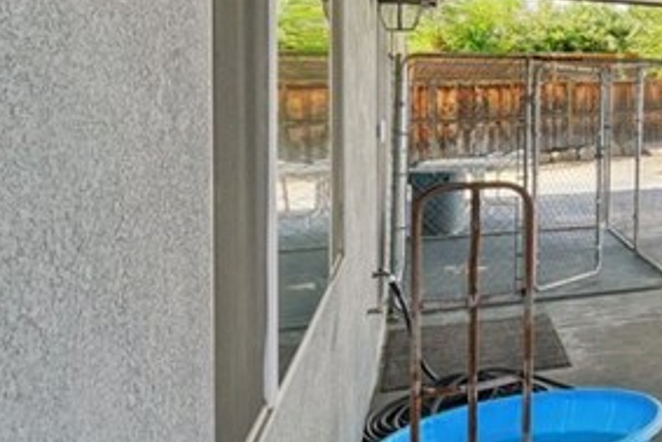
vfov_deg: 27.8
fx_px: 865
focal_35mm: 47
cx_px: 1128
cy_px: 61
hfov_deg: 24.2
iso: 100
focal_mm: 13
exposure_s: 1/50
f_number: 8
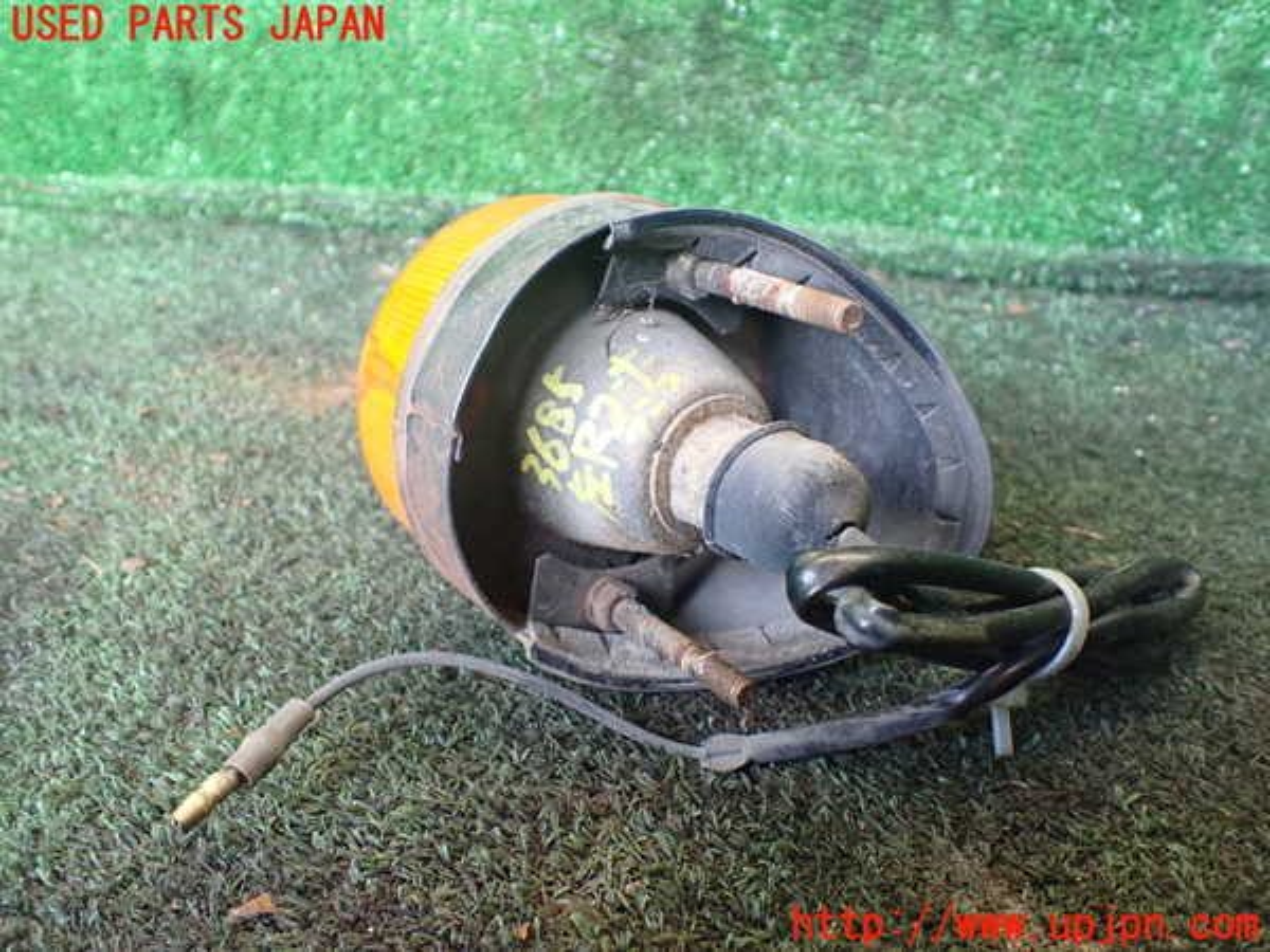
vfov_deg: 46.8
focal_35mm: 30
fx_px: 1101
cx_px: 635
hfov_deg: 60.0
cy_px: 476
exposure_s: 1/125
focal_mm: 5.4
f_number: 2.3
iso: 800
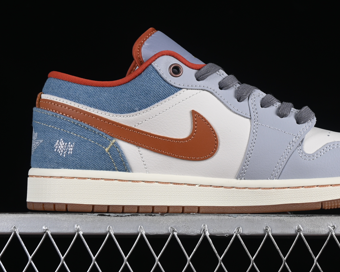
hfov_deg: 16.8
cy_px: 102
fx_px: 1147
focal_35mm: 114
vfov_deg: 13.5
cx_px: 225
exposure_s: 1/80
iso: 160
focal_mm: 50
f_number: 8
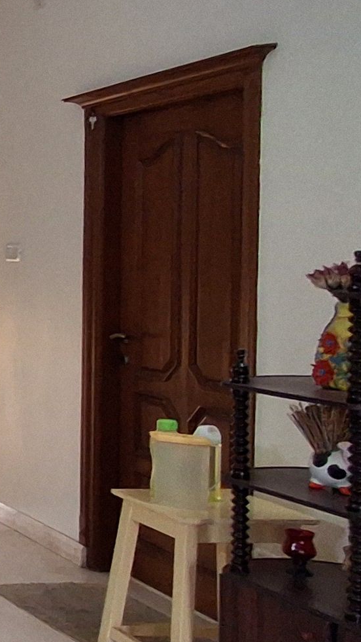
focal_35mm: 58
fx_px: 987
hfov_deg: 13.5
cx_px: -553
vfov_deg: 36.0
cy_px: 306
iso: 200
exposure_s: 1/50
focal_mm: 1.64
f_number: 2.2
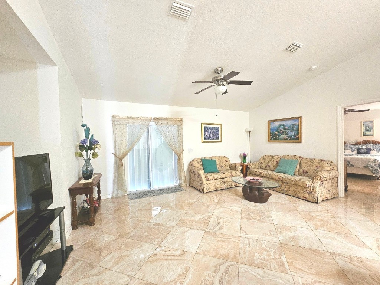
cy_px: 142
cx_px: 190
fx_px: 143
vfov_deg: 89.9
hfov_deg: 106.2
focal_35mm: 13
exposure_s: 1/30
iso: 500
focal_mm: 2.2
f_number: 2.2
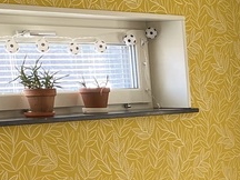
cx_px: 393
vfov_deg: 11.6
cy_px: 266
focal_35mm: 123
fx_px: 853
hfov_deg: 14.6
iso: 64
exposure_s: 1/121
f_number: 1.8
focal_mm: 4.25
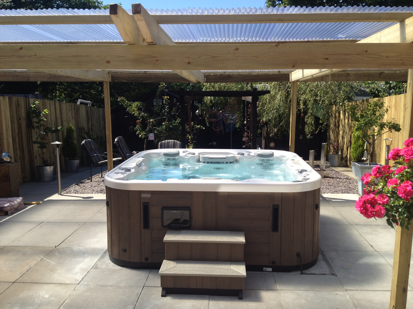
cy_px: 154
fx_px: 418
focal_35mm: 35
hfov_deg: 52.6
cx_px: 206
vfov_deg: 40.7
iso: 64
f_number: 2.4
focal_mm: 4.28
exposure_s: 1/1175
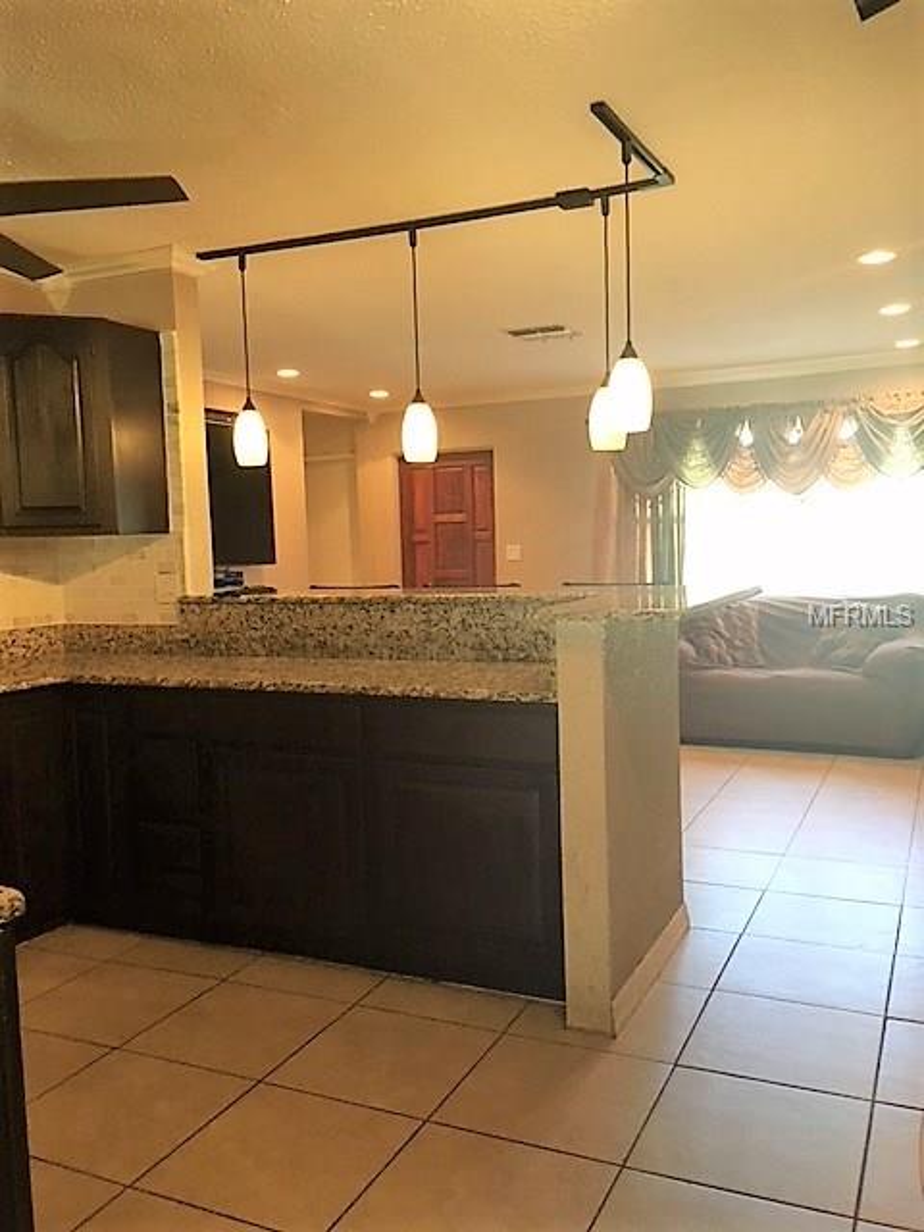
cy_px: 616
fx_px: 1032
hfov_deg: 48.2
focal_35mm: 29
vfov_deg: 61.7
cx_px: 462
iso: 160
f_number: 2.2
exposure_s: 1/30
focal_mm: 4.15
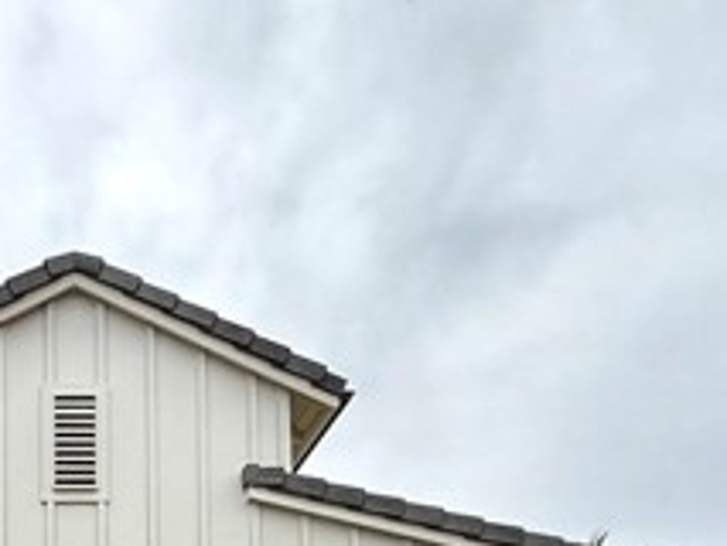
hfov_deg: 40.1
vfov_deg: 26.5
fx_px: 883
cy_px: 785
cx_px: 24
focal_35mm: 42
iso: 50
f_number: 2.2
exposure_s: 1/709
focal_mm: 2.22
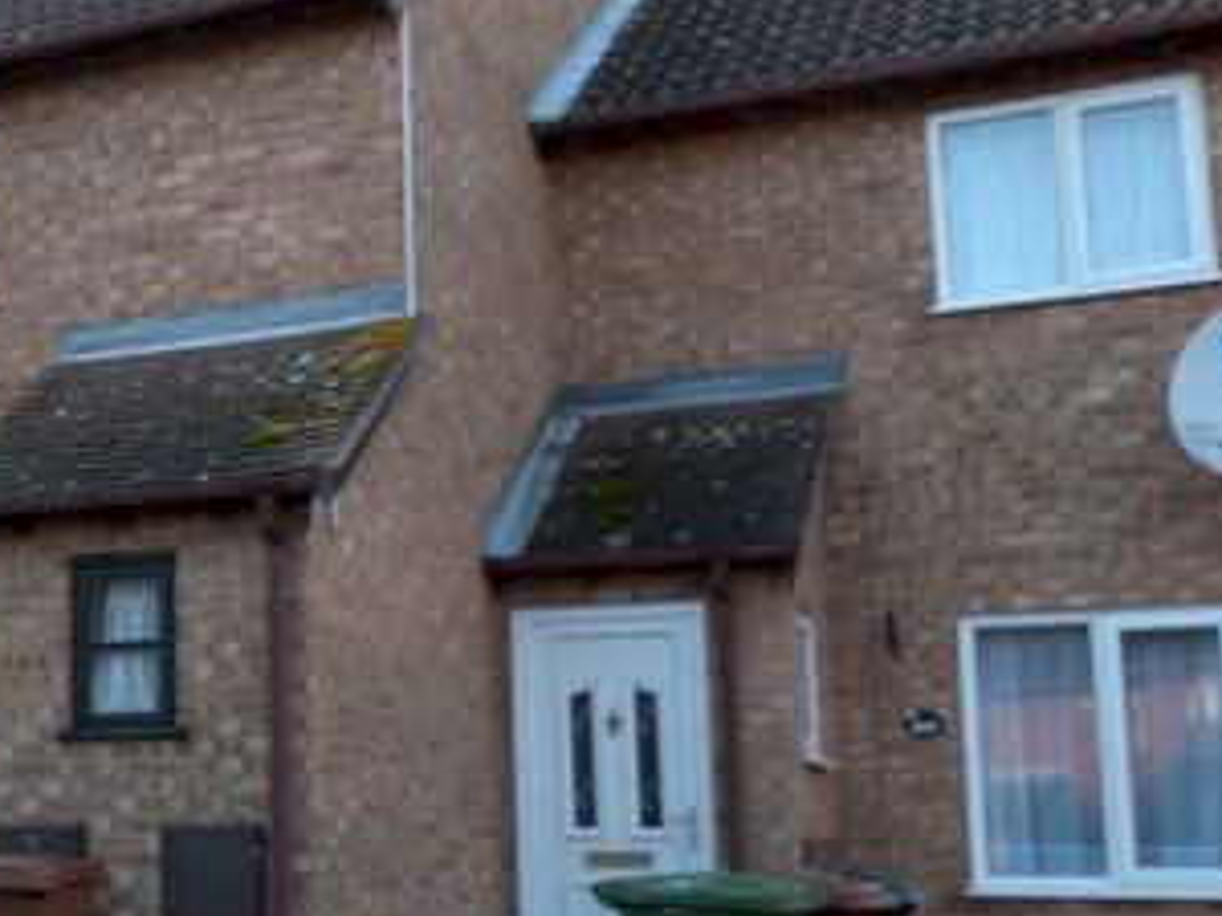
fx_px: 1977
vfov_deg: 26.1
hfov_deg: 30.6
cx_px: -126
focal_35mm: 56
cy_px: 539
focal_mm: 4.3
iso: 100
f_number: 3.3
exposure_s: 1/100
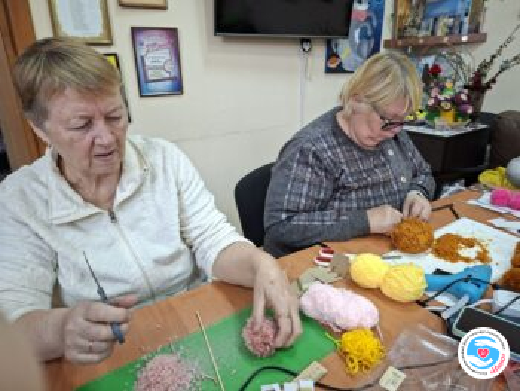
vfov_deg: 58.9
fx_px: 346
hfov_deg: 73.9
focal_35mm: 23
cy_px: 196
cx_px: 260
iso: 320
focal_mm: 5.54
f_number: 1.8
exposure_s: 1/50
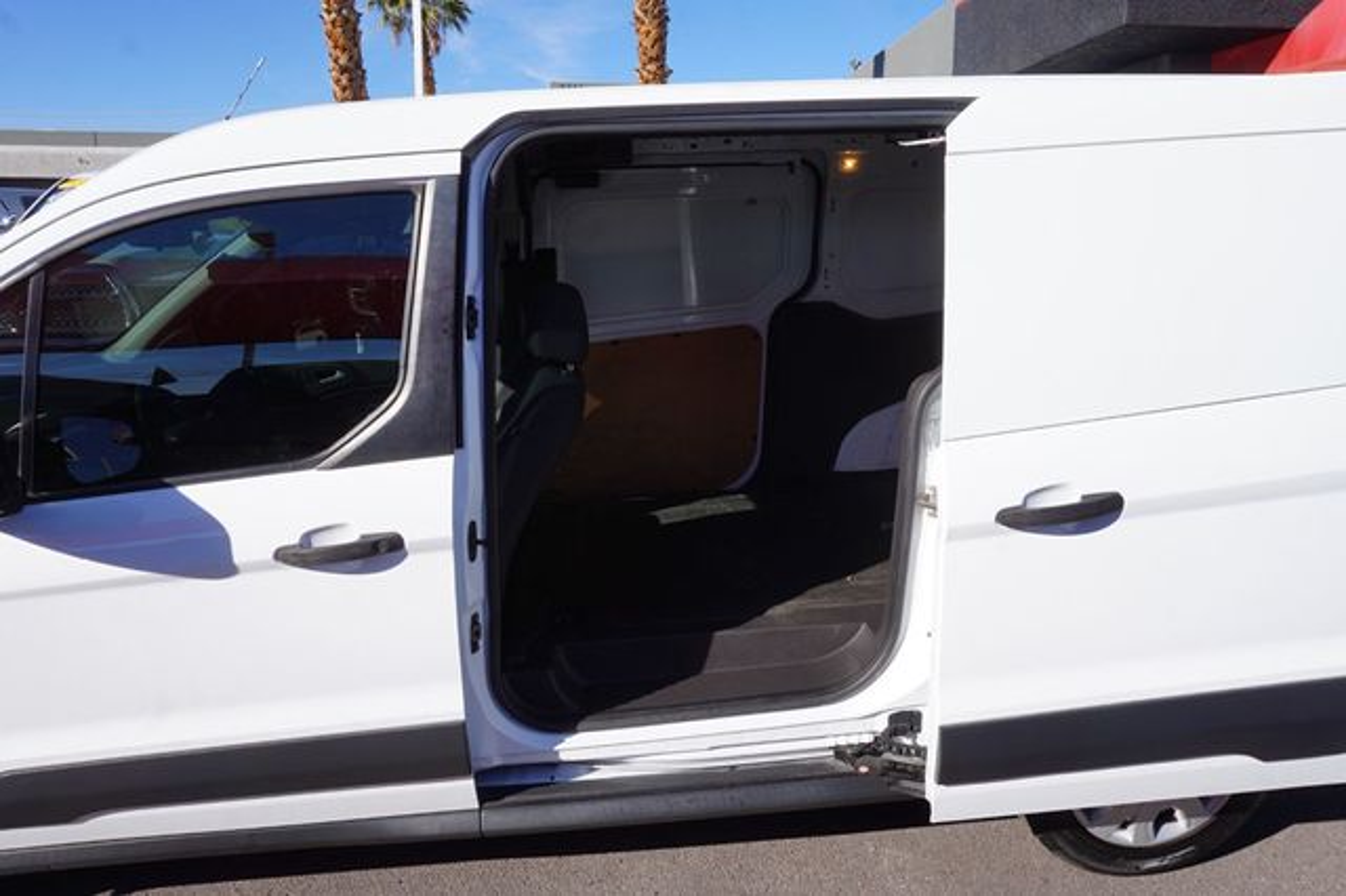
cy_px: 448
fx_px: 897
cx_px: 673
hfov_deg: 73.8
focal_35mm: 24
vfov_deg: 53.1
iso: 100
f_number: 14
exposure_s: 1/80
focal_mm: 16
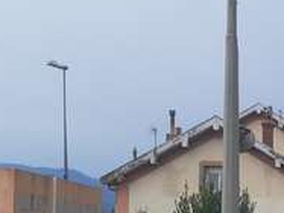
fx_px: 877
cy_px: 253
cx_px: 551
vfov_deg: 13.5
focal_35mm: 107
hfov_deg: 15.2
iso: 40
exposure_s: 1/198
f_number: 1.7
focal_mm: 3.92
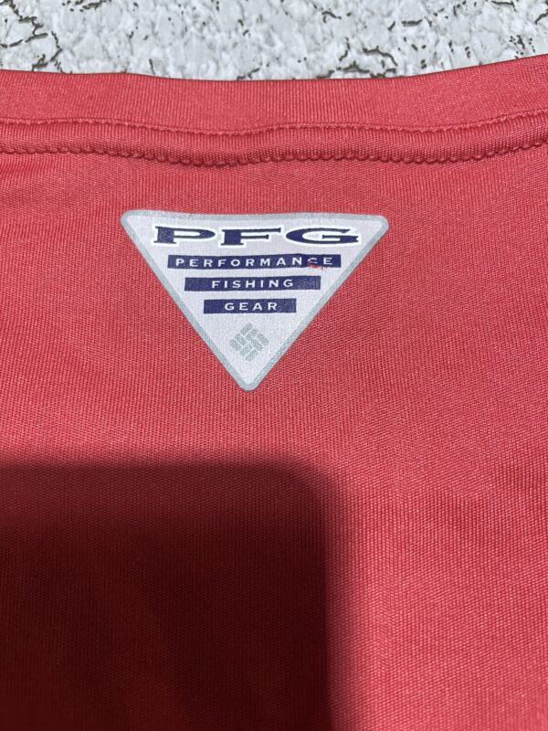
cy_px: 366
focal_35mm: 26
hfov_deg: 53.1
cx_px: 274
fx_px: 549
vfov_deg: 67.3
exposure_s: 1/50
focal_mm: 4.2
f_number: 1.6
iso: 125
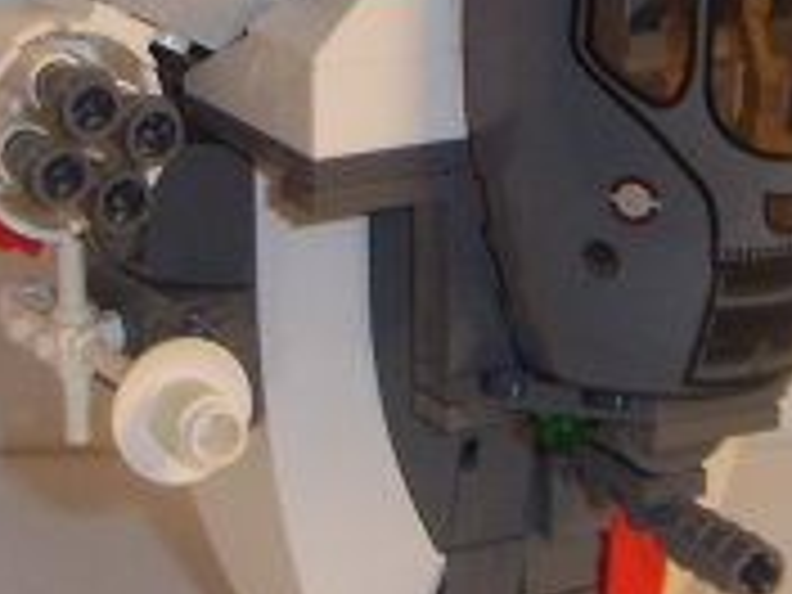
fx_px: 3958
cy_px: -54
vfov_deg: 8.5
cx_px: 486
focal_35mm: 173
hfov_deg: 11.4
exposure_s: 1/30
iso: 100
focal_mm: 7.8
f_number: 2.8
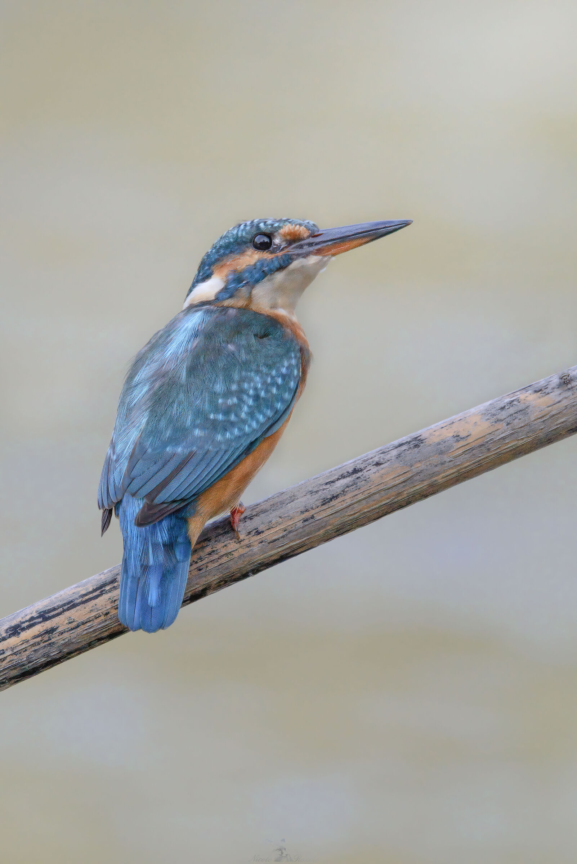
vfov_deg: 3.7
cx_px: 288
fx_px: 13210
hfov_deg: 2.5
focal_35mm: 550
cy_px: 432
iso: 1100
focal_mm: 550
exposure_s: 1/640
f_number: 8
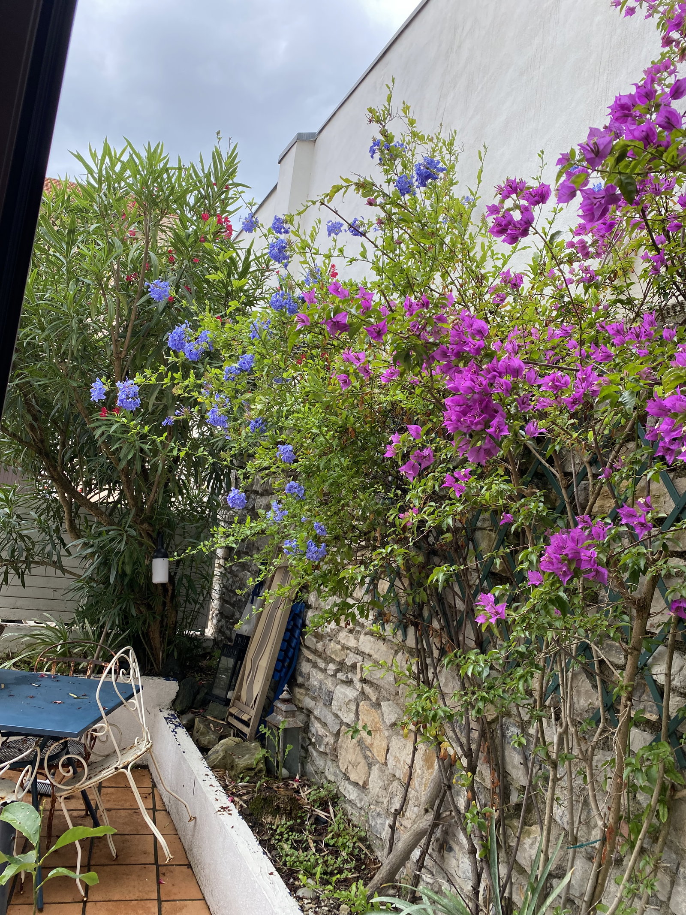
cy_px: 458
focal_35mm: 26
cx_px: 343
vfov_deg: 67.3
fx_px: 687
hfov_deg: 53.1
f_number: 1.8
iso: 32
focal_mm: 4.25
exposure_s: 1/278
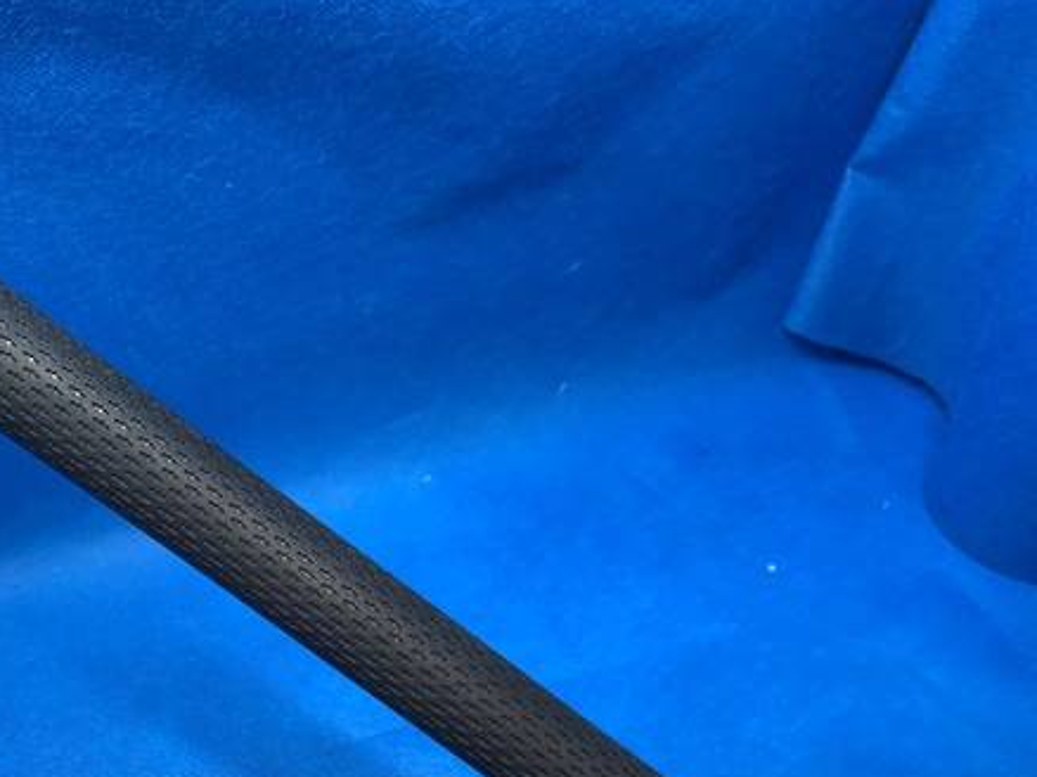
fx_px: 1138
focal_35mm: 38
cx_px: 355
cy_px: 566
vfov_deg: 36.9
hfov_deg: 48.3
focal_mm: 4.25
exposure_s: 1/60
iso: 125
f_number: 1.8
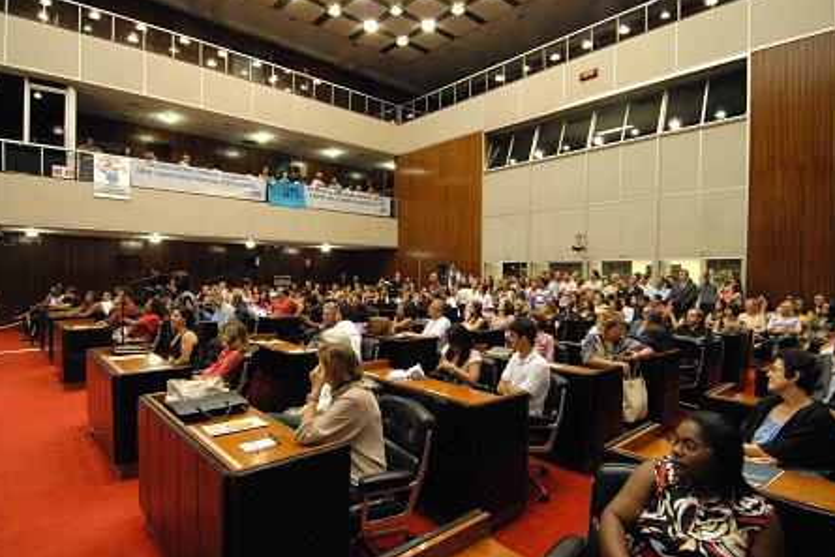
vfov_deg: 64.6
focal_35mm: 19
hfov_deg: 86.9
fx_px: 441
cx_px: 430
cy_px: 285
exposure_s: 1/60
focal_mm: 12
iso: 1600
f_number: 4.5
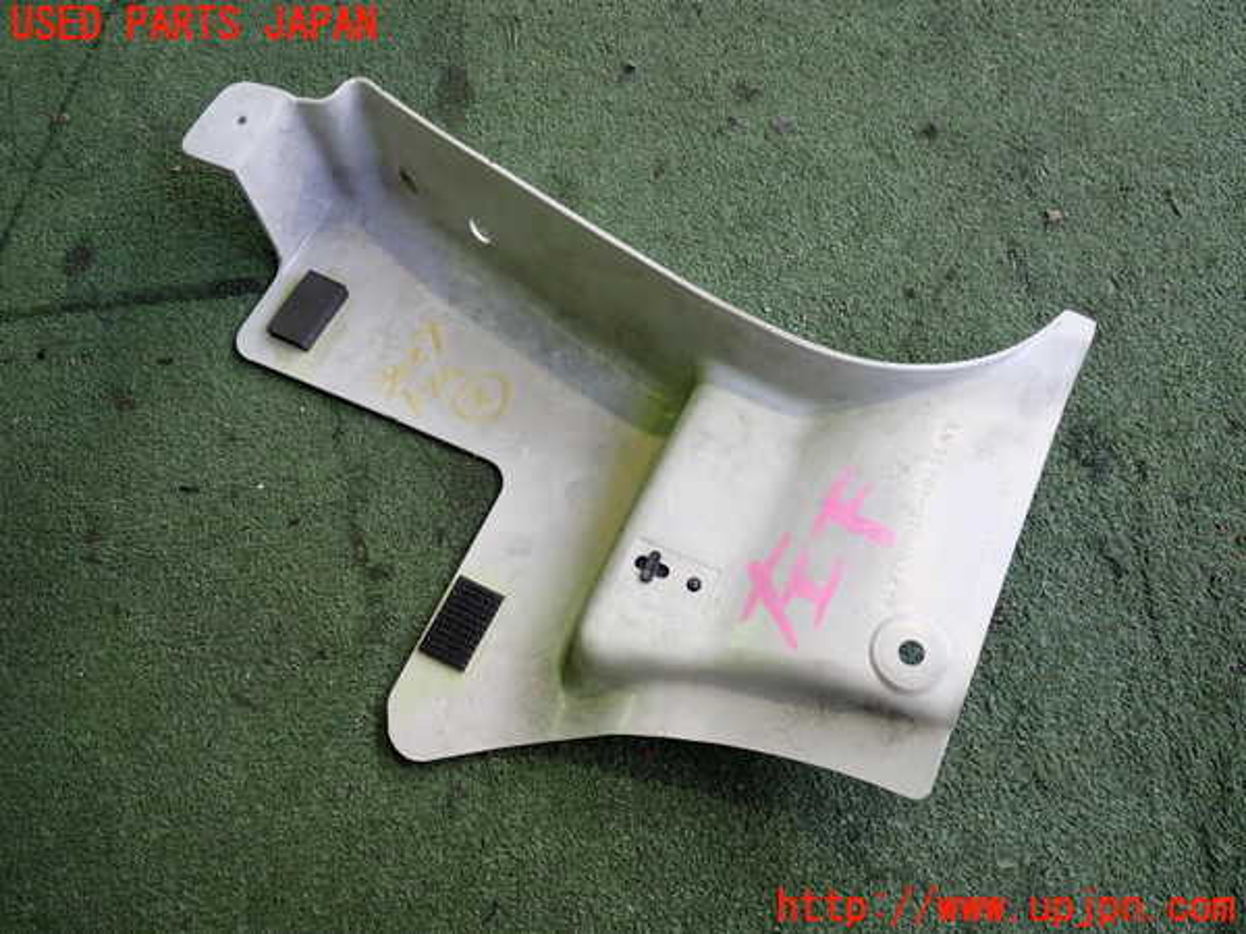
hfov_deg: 60.0
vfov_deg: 46.8
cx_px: 623
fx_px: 1080
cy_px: 467
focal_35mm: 30
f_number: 2.3
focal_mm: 5.4
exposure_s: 1/80
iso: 200
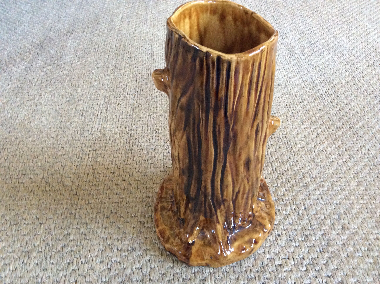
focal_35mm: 32
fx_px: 351
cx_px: 190
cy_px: 142
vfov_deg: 44.1
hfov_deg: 56.9
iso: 320
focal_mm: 3.3
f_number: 2.4
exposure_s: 1/25
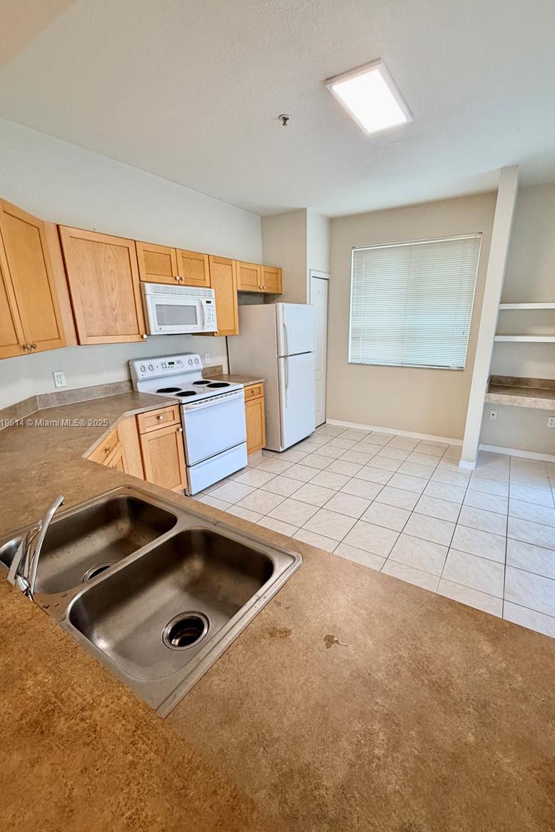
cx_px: 299
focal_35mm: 15
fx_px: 347
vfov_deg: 100.4
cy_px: 423
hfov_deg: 77.2
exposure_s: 1/120
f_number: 2.2
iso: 250
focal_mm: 2.22
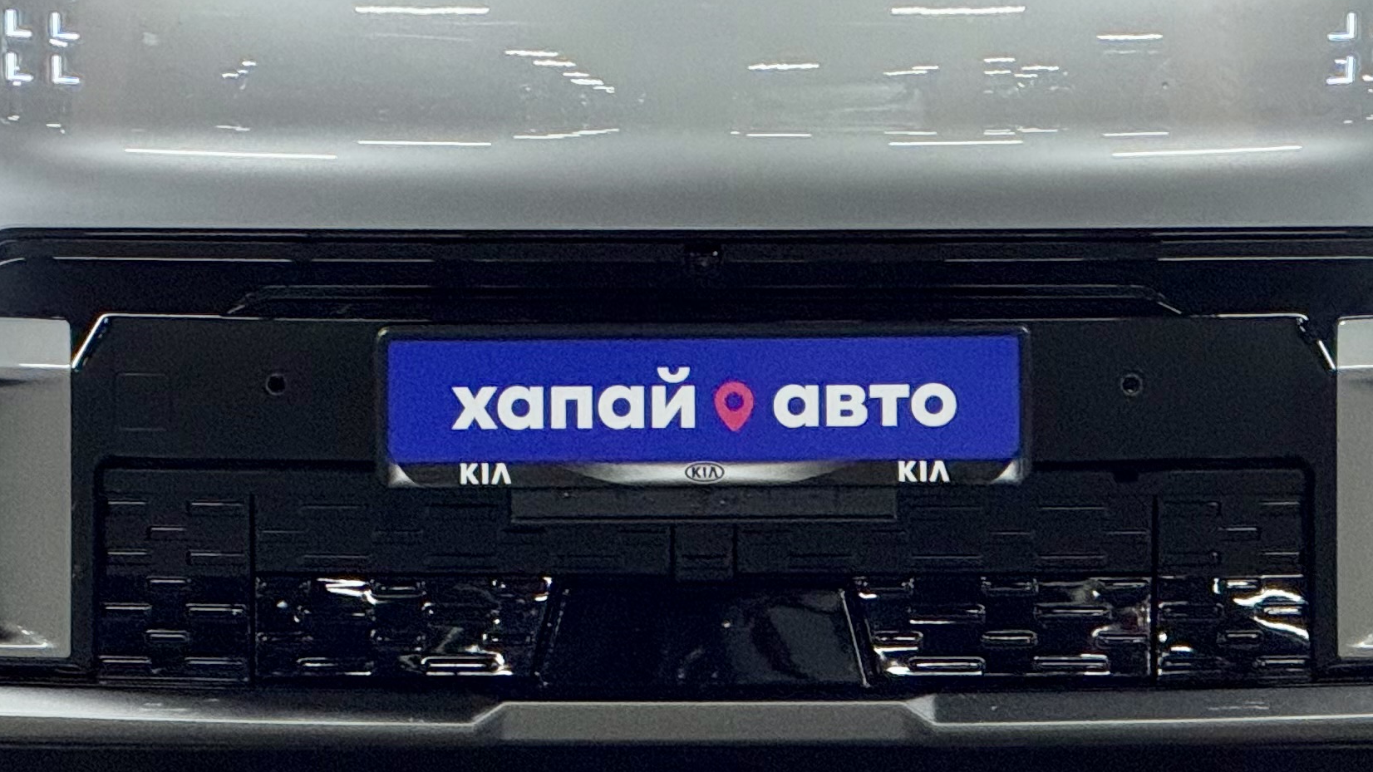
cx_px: 711
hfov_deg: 6.8
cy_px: -67
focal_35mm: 319
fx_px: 11613
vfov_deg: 3.8
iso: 400
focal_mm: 15.66
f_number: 2.8
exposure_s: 1/50
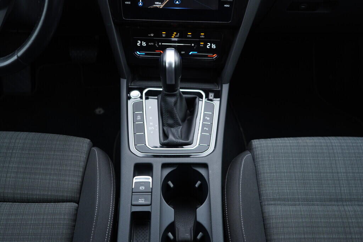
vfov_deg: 36.9
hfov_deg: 53.1
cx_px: 182
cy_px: 121
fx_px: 363
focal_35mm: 36
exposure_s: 1/40
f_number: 2.8
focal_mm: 24
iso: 200
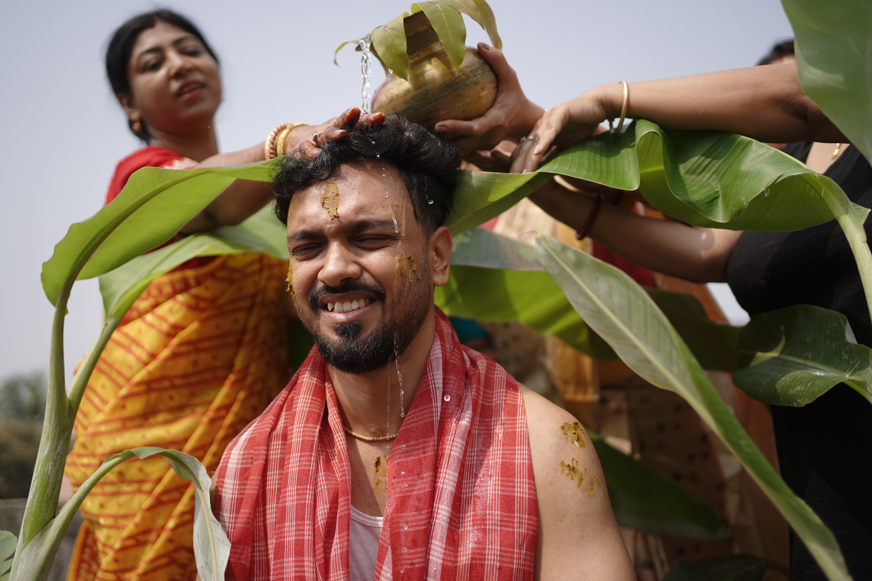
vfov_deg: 37.9
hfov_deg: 54.4
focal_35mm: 35
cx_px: 436
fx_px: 848
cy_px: 290
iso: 80
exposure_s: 1/2500
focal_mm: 35
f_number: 1.8
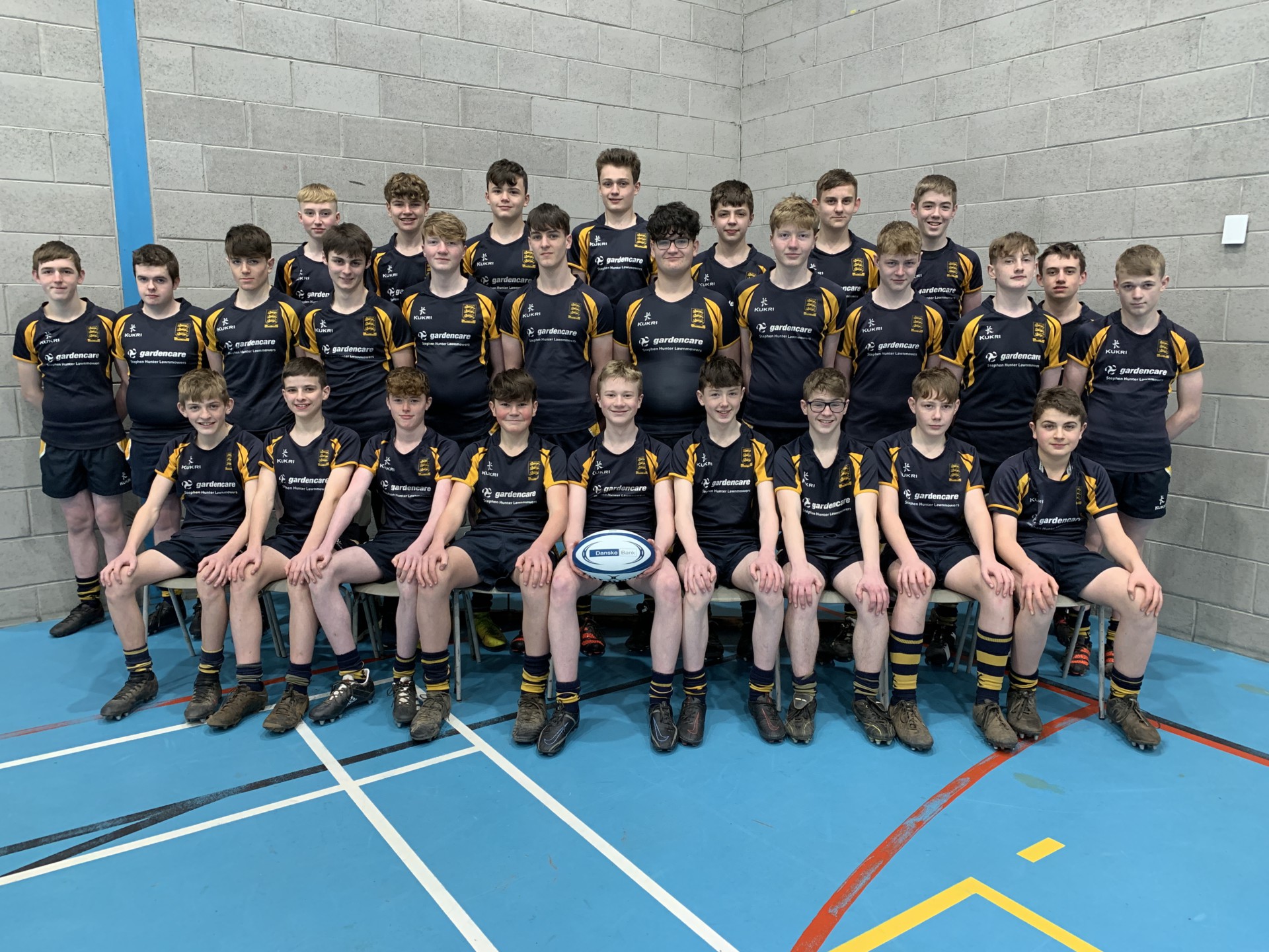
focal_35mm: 26
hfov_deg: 67.3
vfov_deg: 53.1
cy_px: 476
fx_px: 953
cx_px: 634
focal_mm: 4.25
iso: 160
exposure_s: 1/60
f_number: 1.8
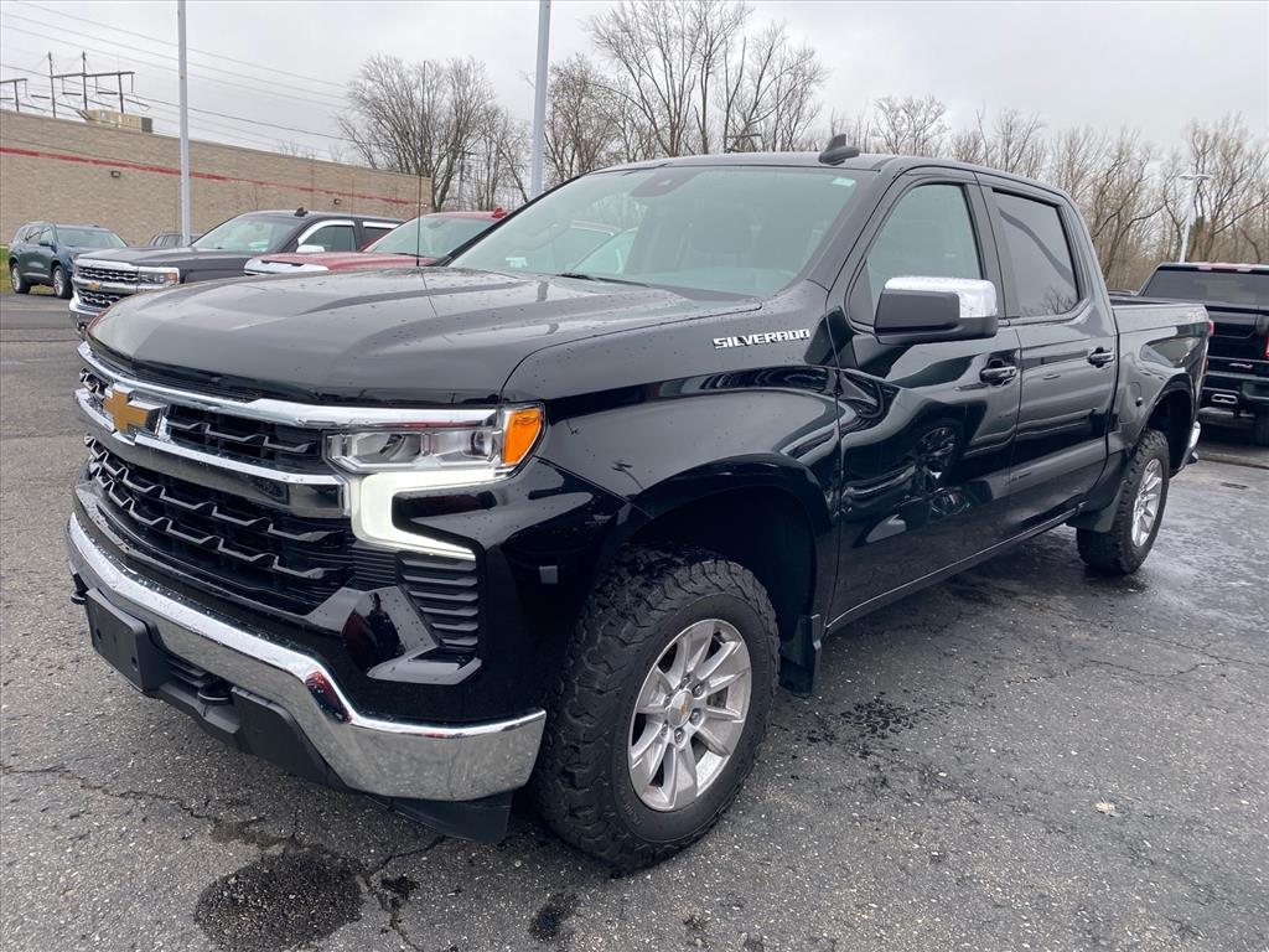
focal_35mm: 26
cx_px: 634
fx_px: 953
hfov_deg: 67.3
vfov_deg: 53.1
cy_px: 476
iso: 32
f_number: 1.8
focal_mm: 4.25
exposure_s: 1/377
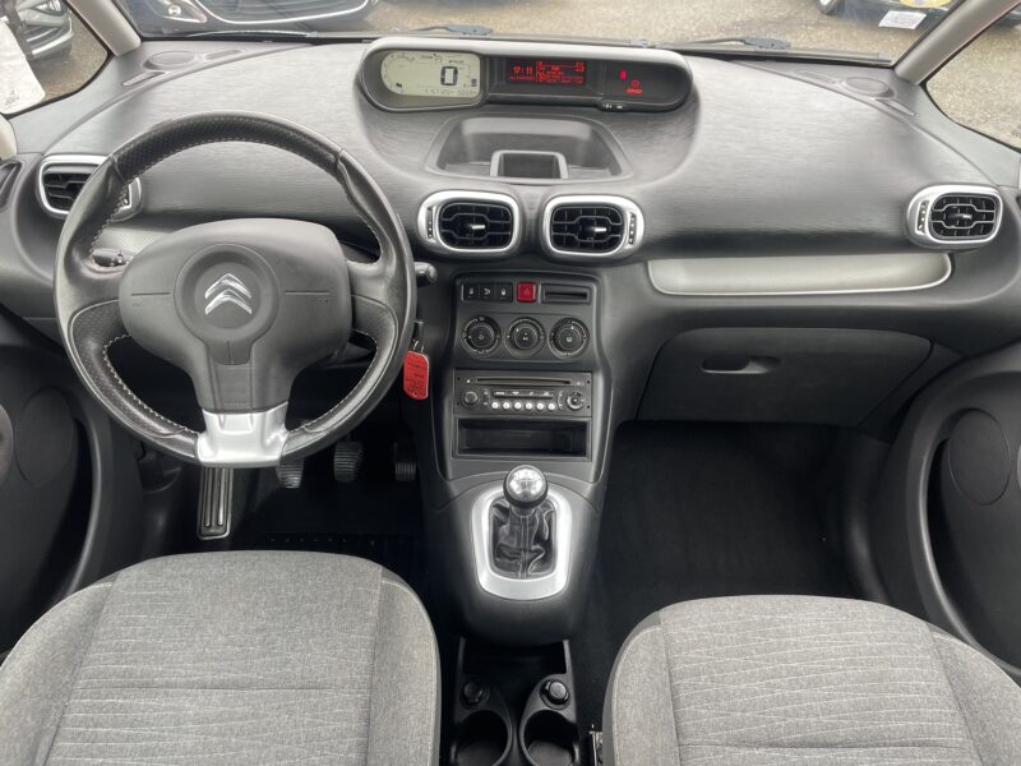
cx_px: 510
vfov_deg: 53.1
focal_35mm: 26
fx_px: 767
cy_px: 383
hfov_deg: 67.3
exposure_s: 1/121
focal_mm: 4.2
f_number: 1.6
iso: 64
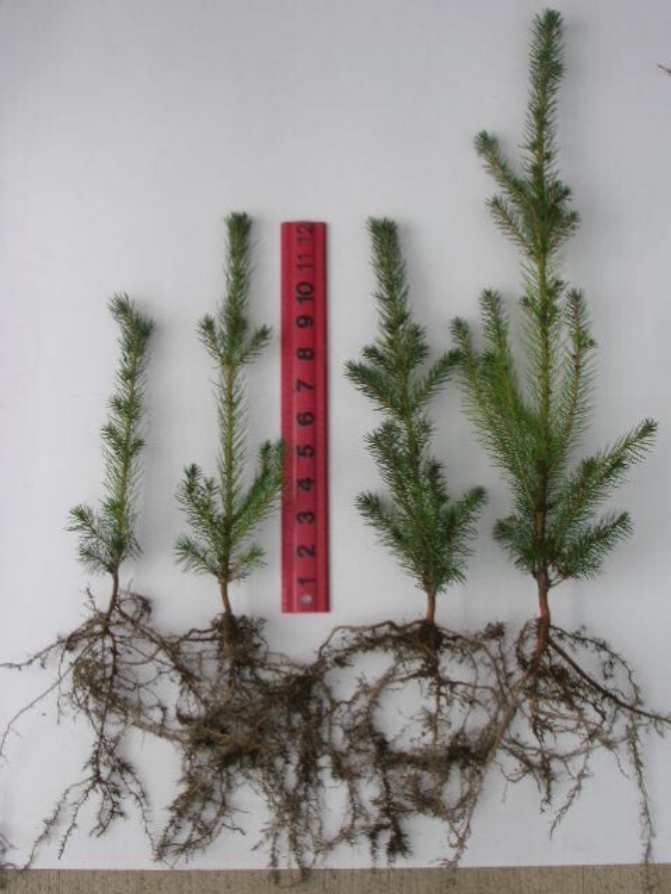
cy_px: 447
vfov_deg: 38.2
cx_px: 336
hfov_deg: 29.1
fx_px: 1291
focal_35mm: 50
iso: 50
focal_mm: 8.4
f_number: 5.6
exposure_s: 1/23.5
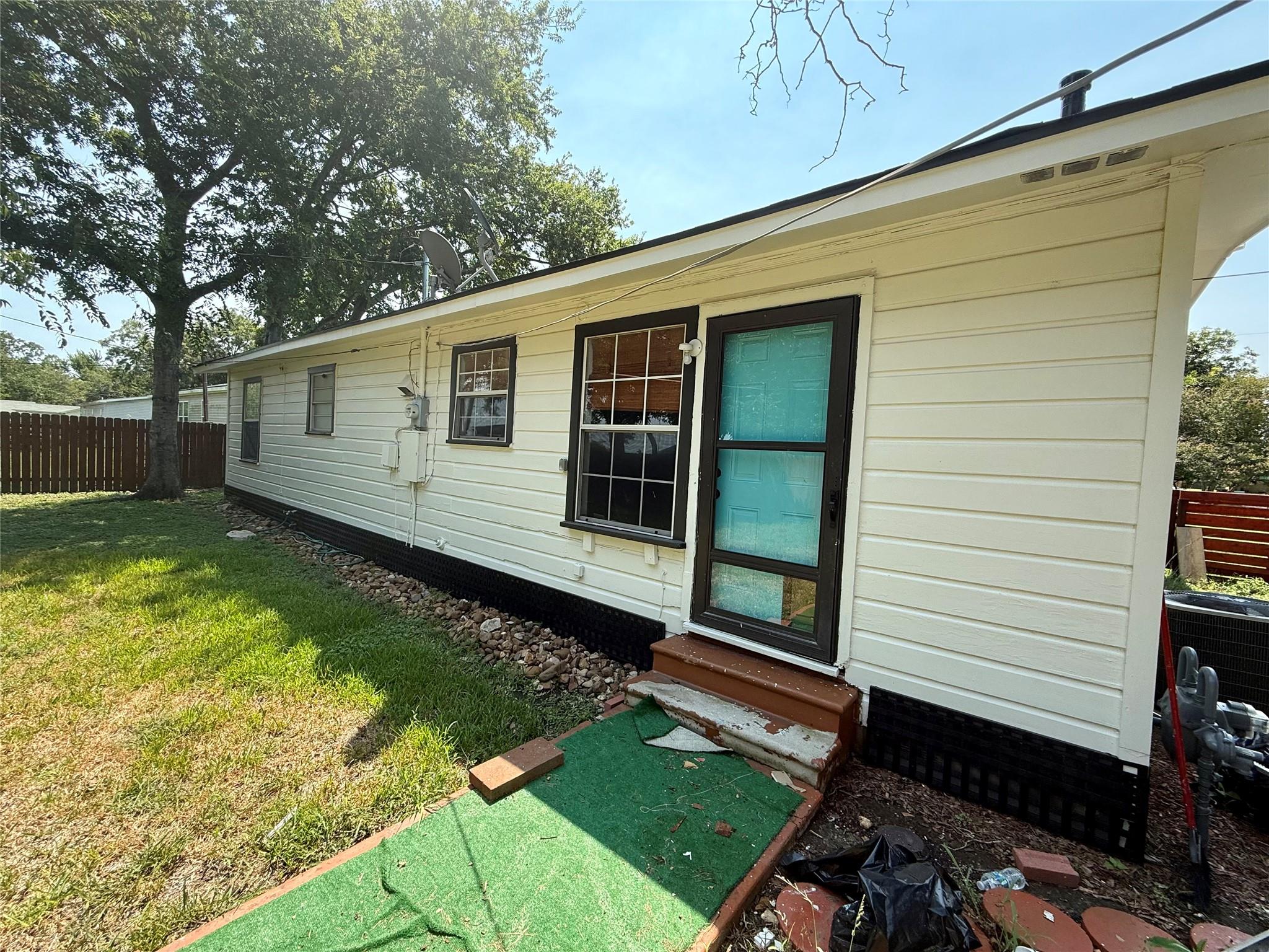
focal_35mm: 14
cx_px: 634
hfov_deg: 102.1
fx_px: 513
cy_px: 476
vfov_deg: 85.7
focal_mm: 2.22
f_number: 2.2
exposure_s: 1/386
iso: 50
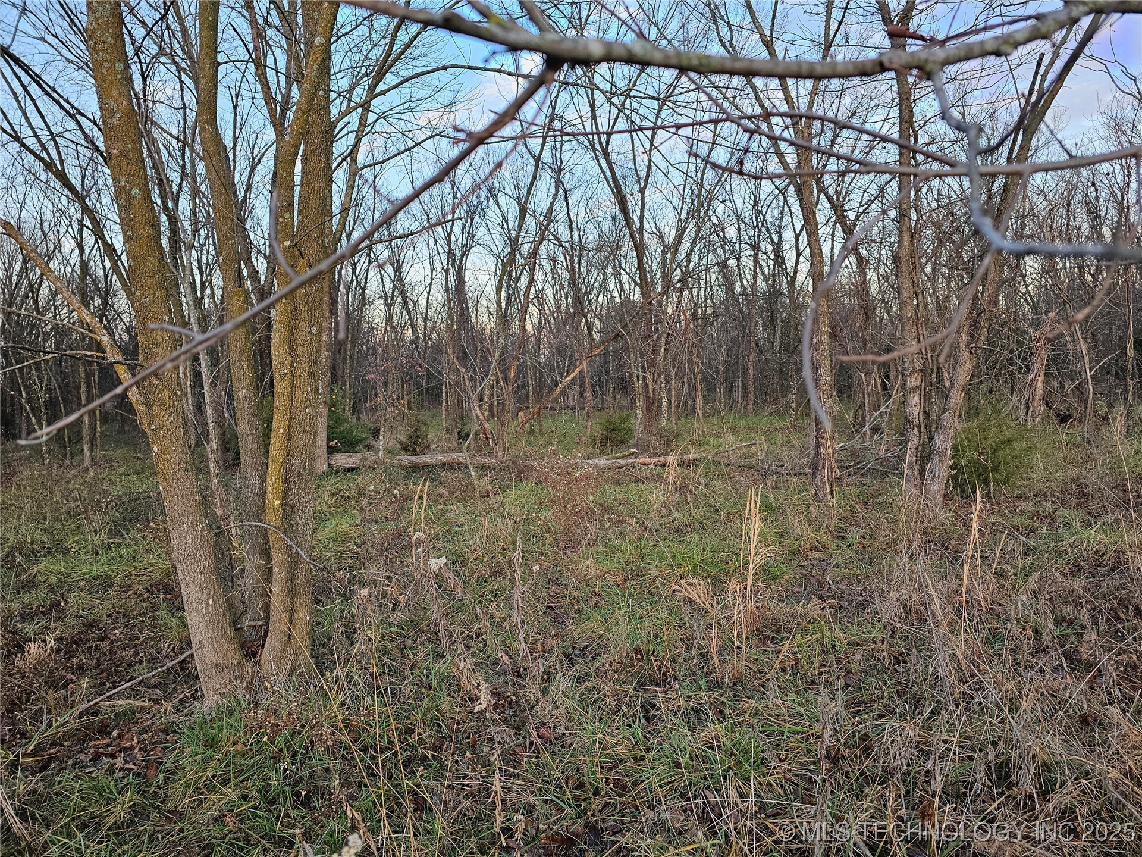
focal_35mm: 23
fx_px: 759
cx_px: 571
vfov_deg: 58.9
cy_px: 428
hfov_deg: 73.9
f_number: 1.7
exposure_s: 1/180
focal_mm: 6.3
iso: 100
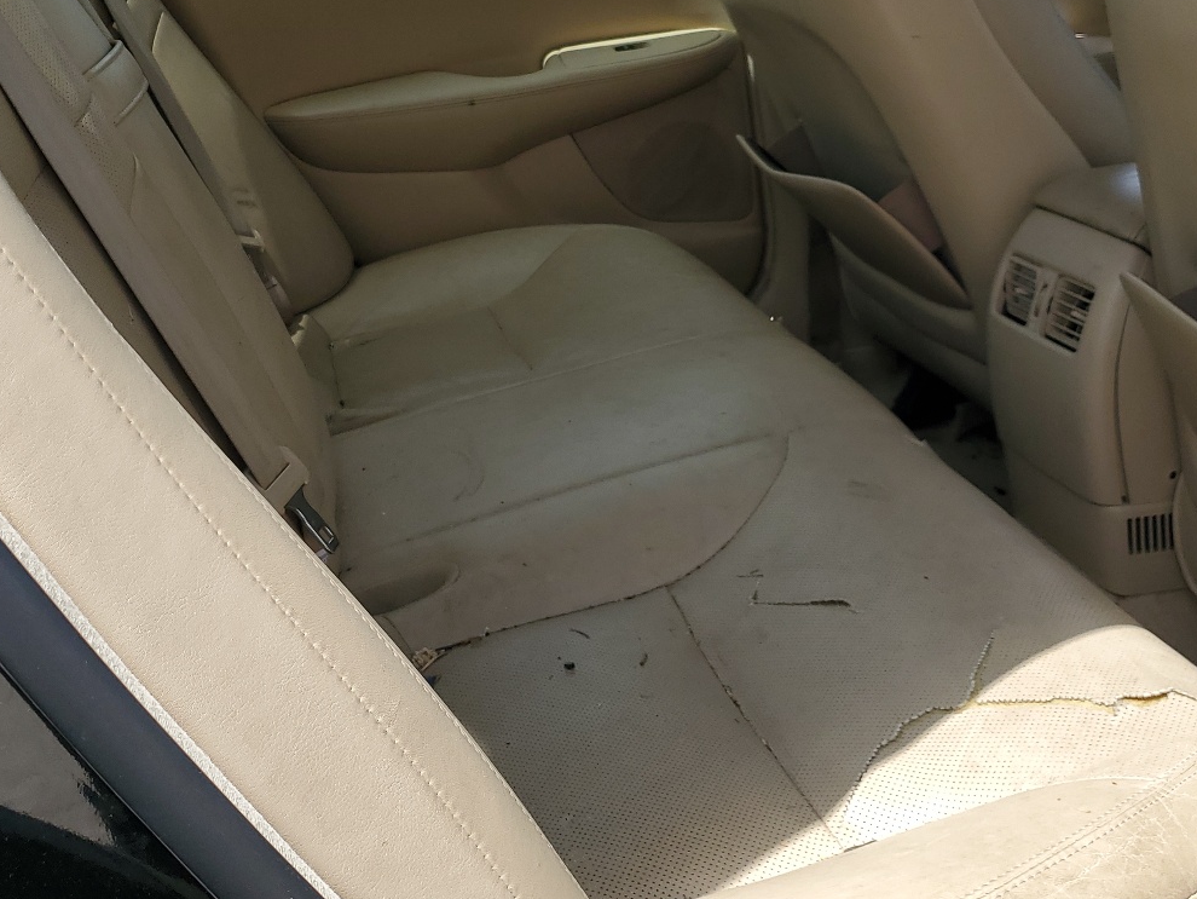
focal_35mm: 42
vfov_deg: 33.9
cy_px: 263
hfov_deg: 44.8
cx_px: 641
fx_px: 1453
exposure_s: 1/2000
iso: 50
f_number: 1.5
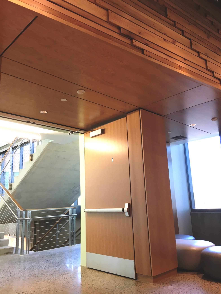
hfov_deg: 48.2
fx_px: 247
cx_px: 110
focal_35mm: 29
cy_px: 147
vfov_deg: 61.7
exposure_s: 1/30
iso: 50
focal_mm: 4.15
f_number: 2.2
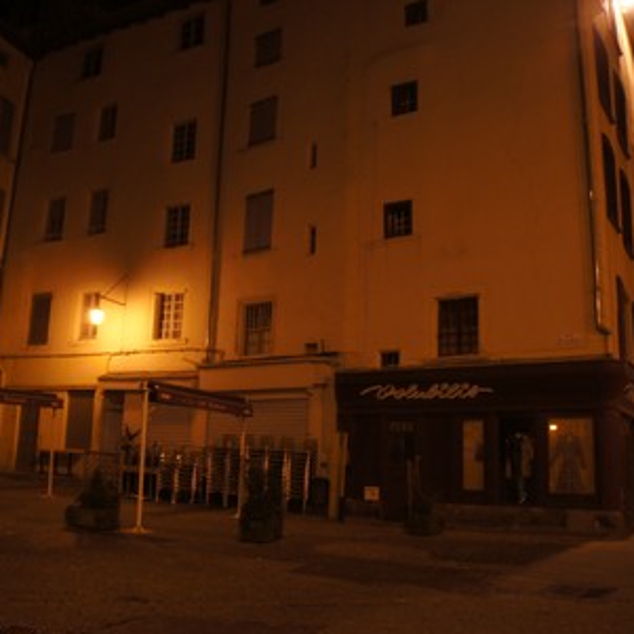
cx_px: 232
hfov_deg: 46.7
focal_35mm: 35
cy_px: 319
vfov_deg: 47.2
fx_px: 725
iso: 800
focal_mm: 18
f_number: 3.5
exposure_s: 1/30
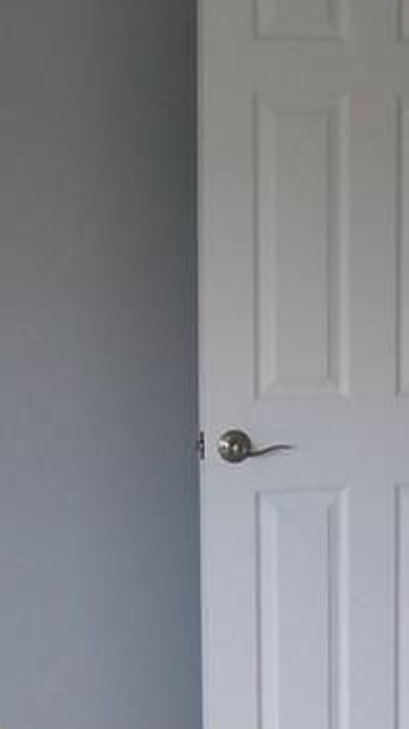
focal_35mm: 115
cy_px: 758
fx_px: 2220
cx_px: 384
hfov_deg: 10.5
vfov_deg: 18.1
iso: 64
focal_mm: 5.85
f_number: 2.8
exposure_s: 1/40
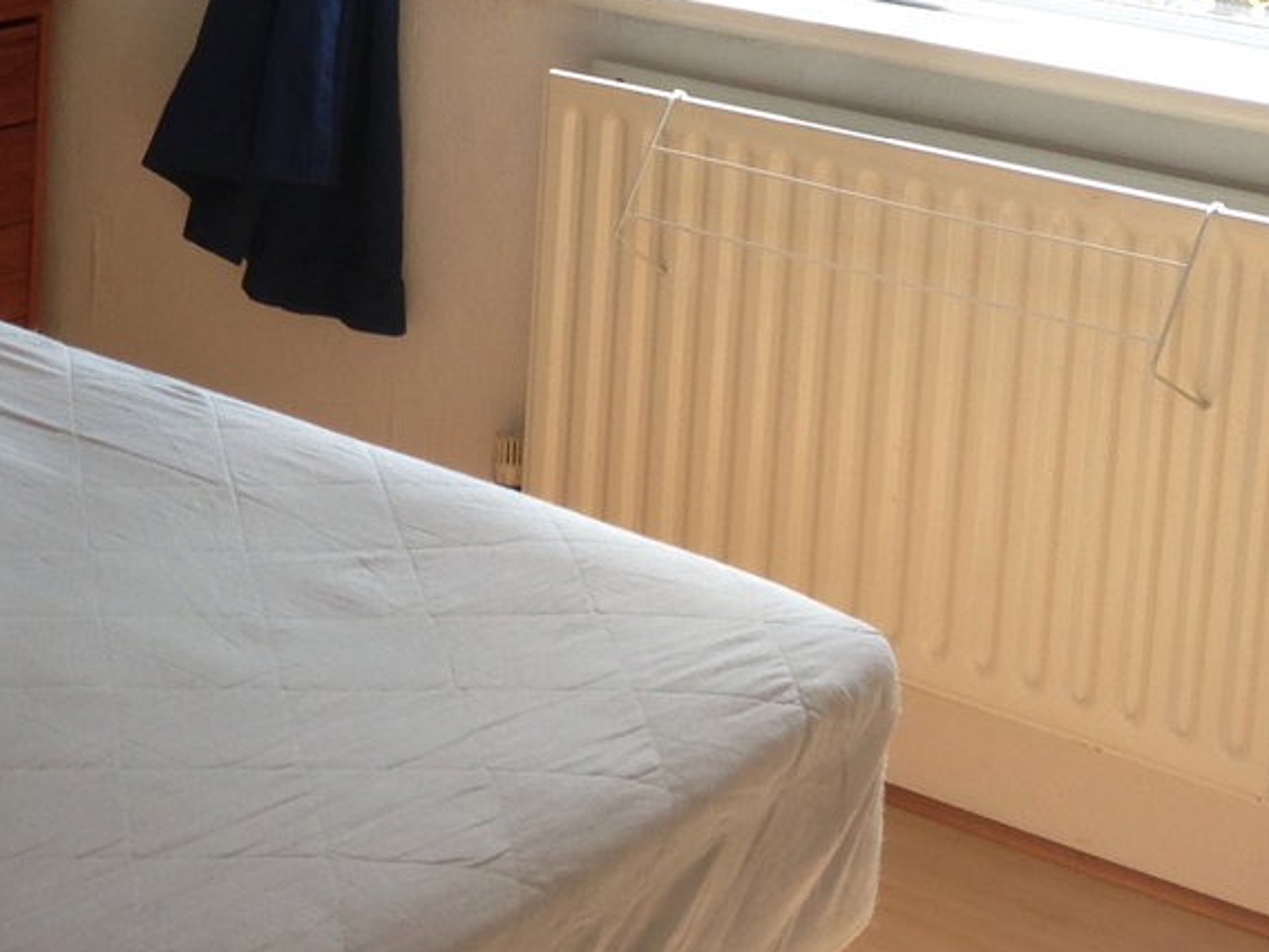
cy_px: -11
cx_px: -4
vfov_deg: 15.6
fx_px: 3409
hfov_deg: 20.4
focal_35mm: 93
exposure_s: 1/152
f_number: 2.4
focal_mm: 4.12
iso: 50
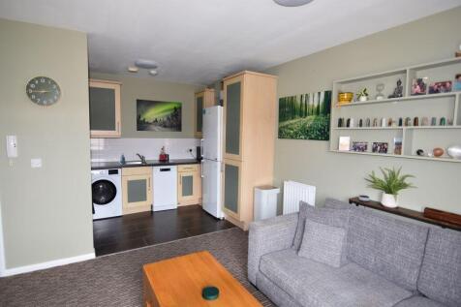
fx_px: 250
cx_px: 230
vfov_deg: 63.2
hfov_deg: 85.4
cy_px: 154
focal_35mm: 20
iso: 360
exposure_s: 1/125
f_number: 2.8
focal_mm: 13
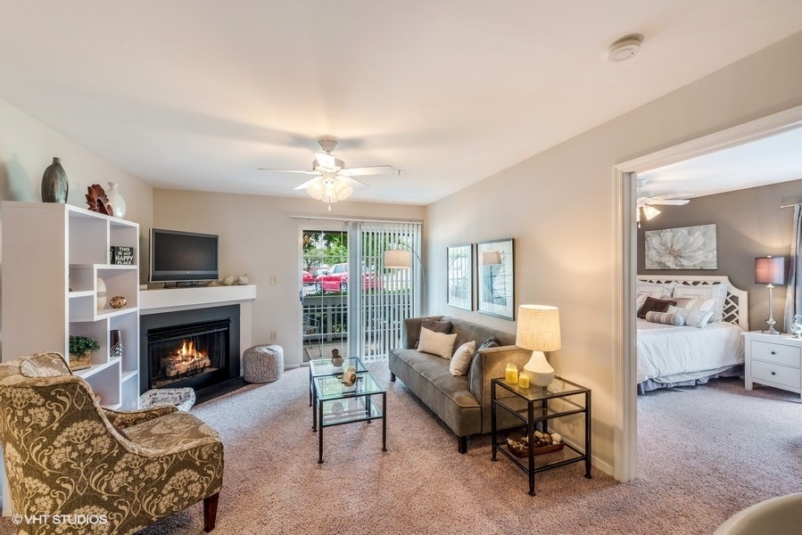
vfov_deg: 81.3
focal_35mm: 14
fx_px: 312
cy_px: 268
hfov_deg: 104.2
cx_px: 401
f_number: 10
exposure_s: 1/3
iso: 400
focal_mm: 14
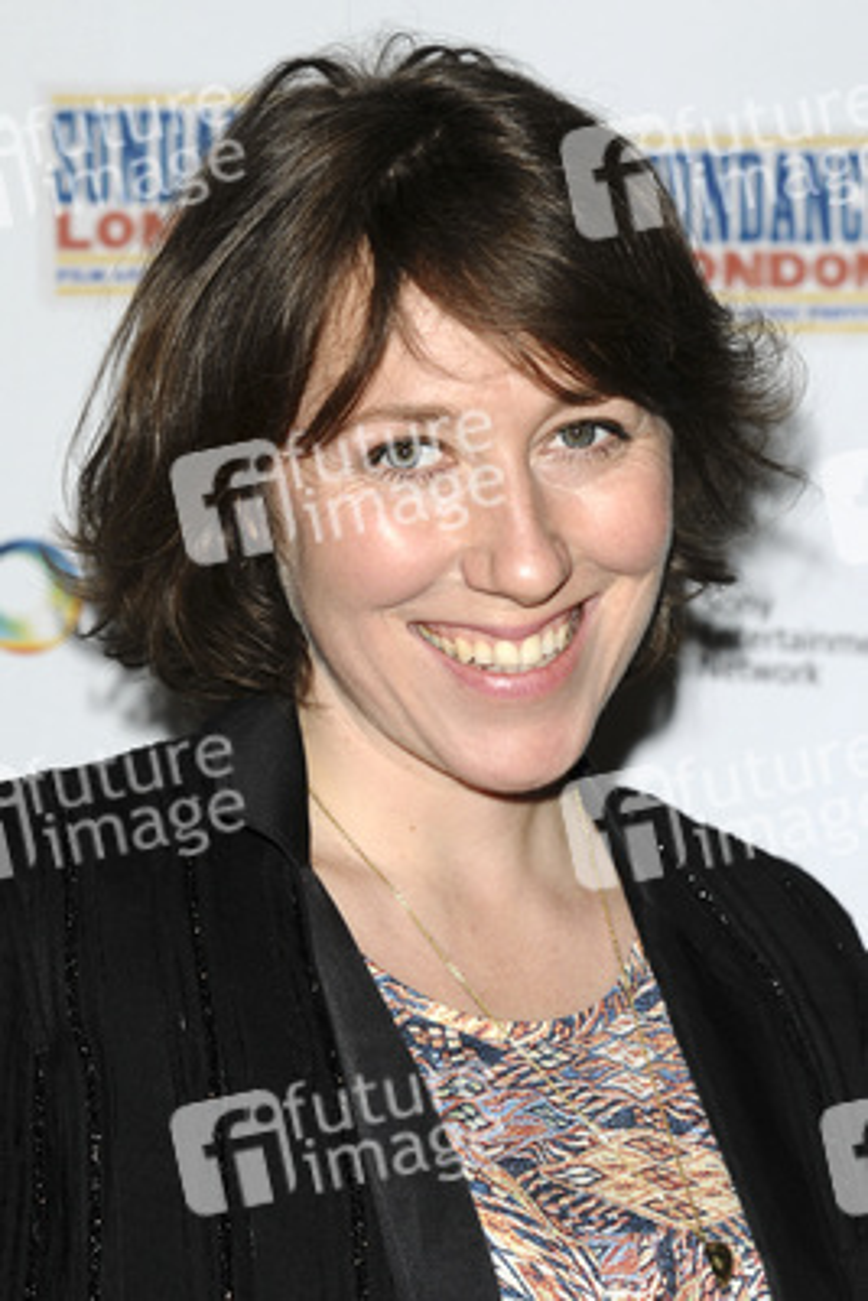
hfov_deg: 11.4
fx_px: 4336
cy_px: 650
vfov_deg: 17.1
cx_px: 434
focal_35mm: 120
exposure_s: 1/200
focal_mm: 80
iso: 320
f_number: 4.5
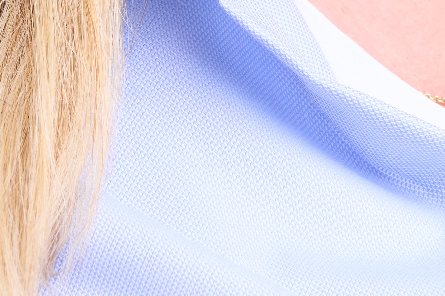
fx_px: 9813
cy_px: -499
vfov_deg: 1.7
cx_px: 539
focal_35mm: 794
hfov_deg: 2.6
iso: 100
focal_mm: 135
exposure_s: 1/400
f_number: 8
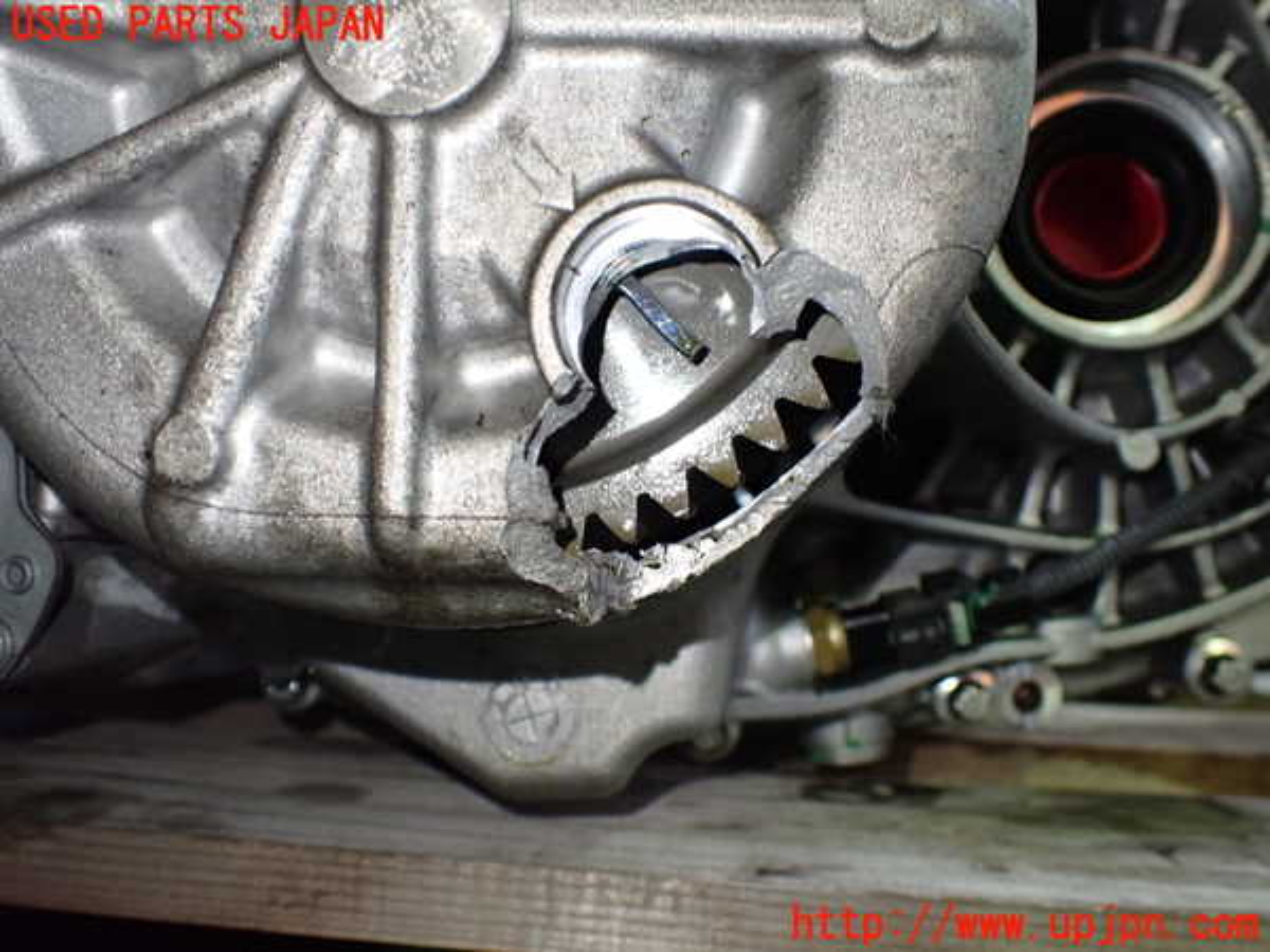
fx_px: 1101
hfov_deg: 60.0
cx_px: 635
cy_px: 476
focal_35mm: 30
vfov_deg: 46.8
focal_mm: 5.4
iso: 800
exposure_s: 1/100
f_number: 2.3
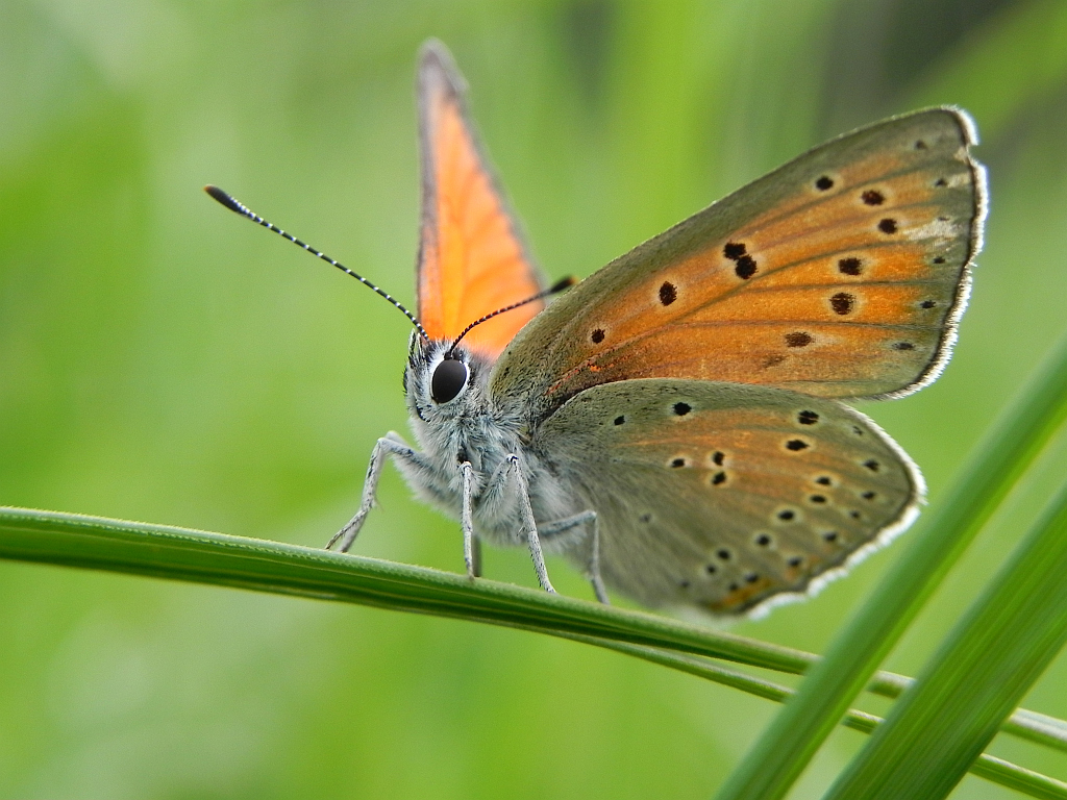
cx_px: 534
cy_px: 400
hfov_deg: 18.7
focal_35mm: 105
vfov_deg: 14.1
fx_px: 3237
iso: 160
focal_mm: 18.8
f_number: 4
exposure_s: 1/418
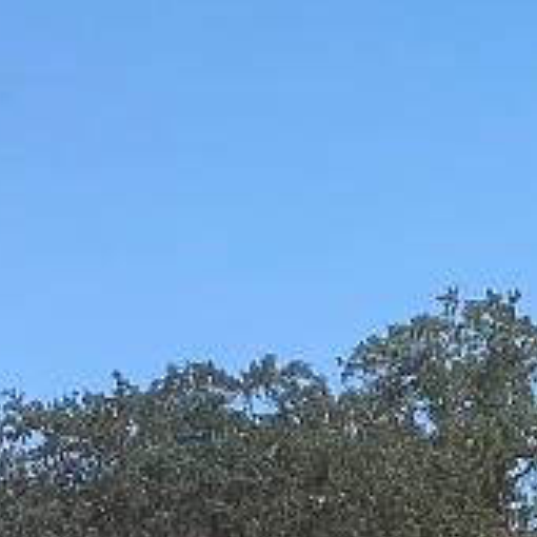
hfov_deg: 8.6
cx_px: 575
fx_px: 3563
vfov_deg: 7.4
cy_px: 1717
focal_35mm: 203
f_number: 1.8
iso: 32
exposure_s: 1/2817
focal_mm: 4.25
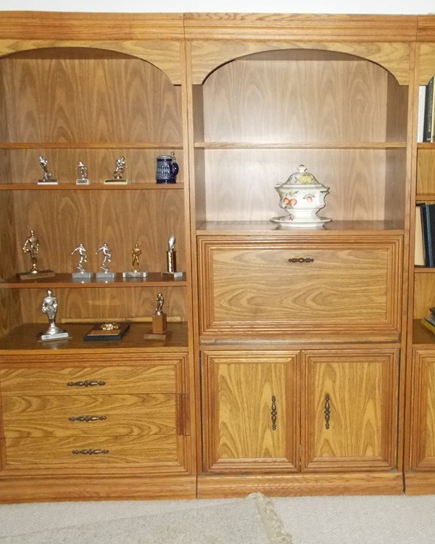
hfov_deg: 36.9
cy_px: 268
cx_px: 293
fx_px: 644
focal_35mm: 40
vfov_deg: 45.8
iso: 500
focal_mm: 5.3
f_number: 3.4
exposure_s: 1/25
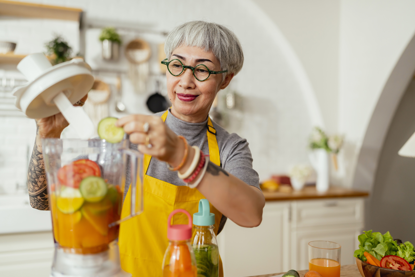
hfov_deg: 54.4
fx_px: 404
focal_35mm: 35
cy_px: 138
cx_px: 208
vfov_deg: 37.9
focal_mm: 35
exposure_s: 1/3200
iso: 640
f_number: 1.6
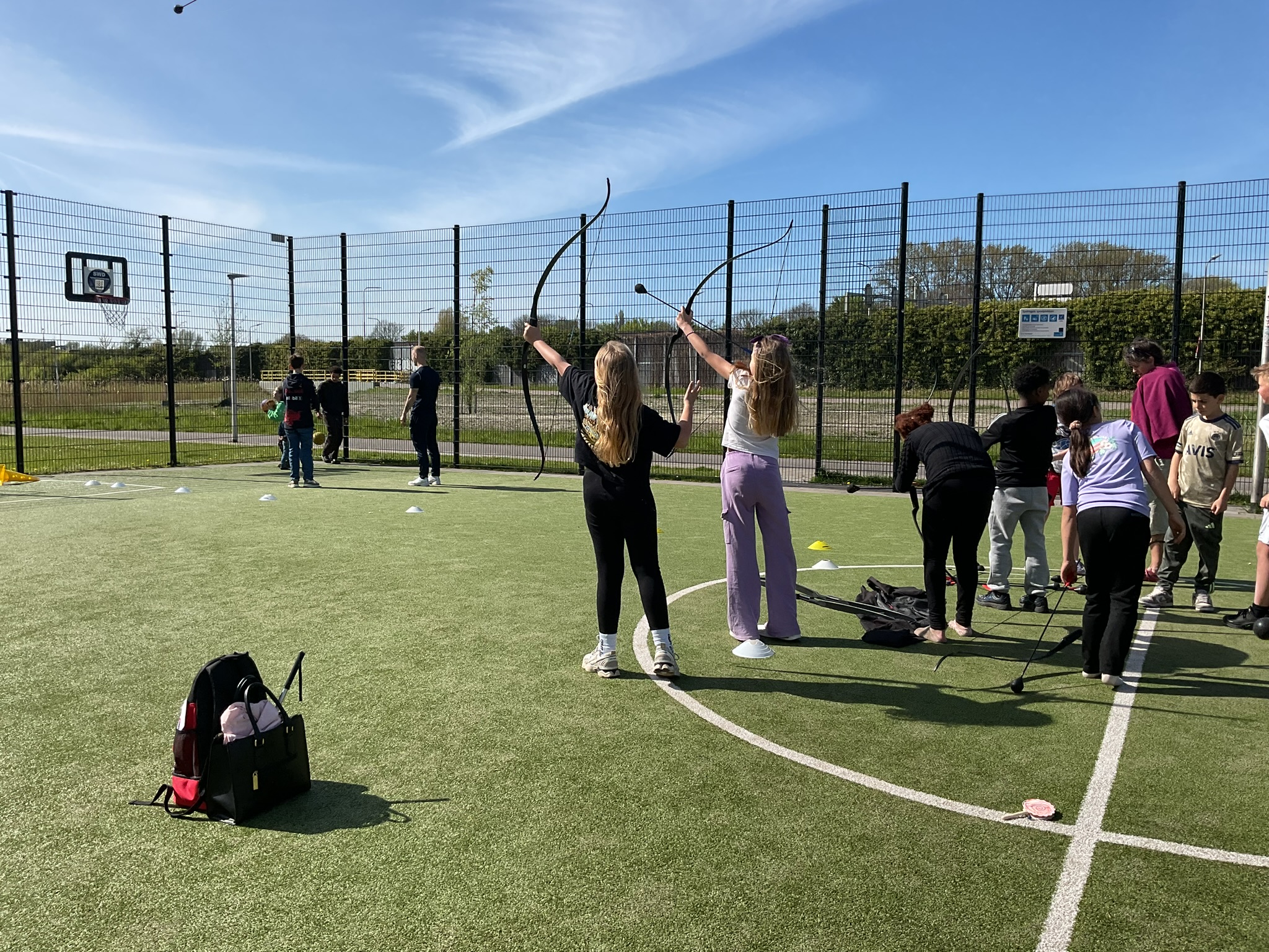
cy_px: 476
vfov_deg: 48.2
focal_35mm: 29
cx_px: 634
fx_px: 1063
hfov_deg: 61.7
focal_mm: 3
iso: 16
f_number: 1.8
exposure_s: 1/1984
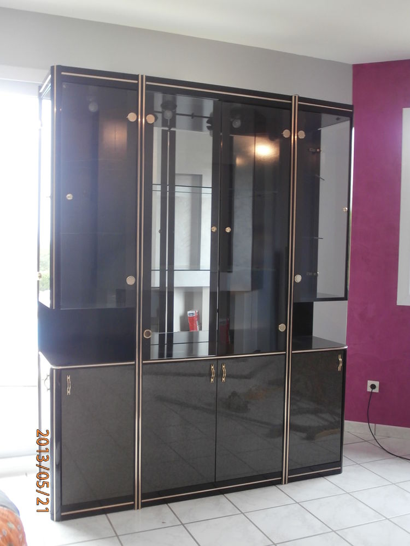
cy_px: 273
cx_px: 205
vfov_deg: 49.0
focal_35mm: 38
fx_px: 600
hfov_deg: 37.7
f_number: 3.9
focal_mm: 6.67
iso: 200
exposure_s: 1/10
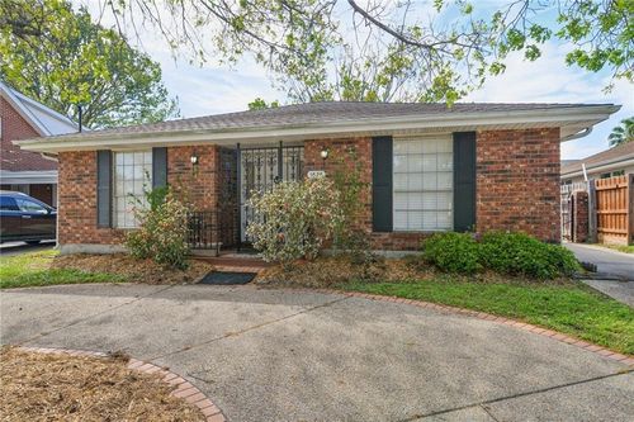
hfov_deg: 78.6
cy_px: 211
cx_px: 317
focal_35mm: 22
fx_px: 387
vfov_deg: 57.2
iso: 400
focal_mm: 22
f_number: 13
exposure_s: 1/125
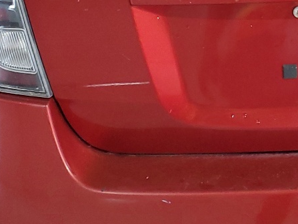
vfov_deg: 15.4
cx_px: 317
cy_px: -39
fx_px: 800
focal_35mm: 93
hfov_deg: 20.2
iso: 226
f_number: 1.5
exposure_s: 1/60.2
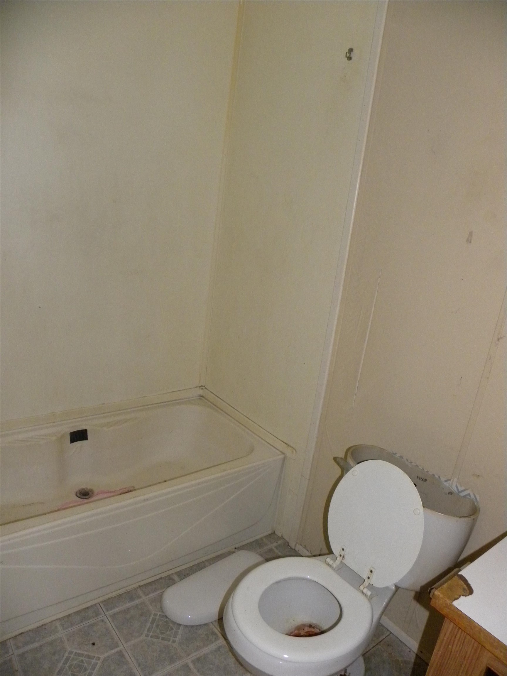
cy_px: 338
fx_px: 508
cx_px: 254
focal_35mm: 26
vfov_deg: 67.3
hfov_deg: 53.1
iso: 400
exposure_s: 1/30
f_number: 2.8
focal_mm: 4.6
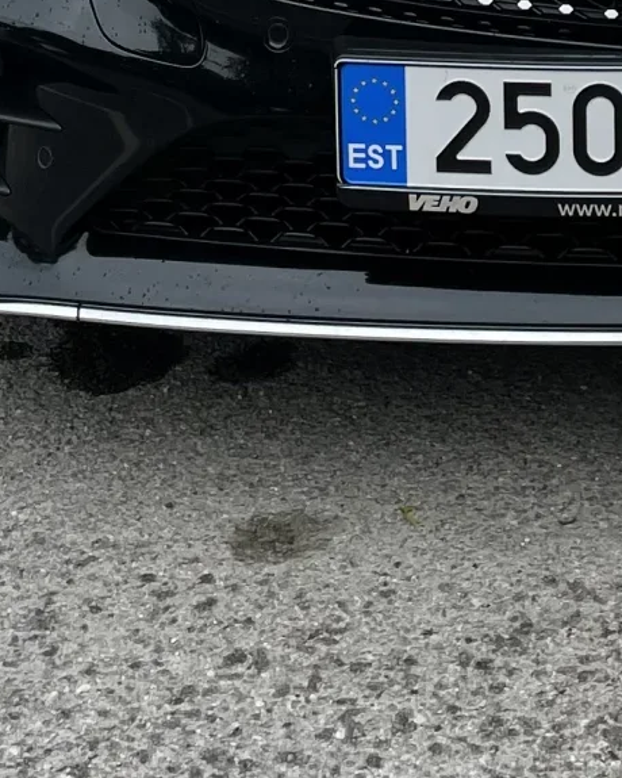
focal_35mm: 113
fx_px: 2600
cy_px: -516
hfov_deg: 13.4
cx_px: 640
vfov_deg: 15.2
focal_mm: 4.2
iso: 32
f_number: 1.6
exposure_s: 1/2398
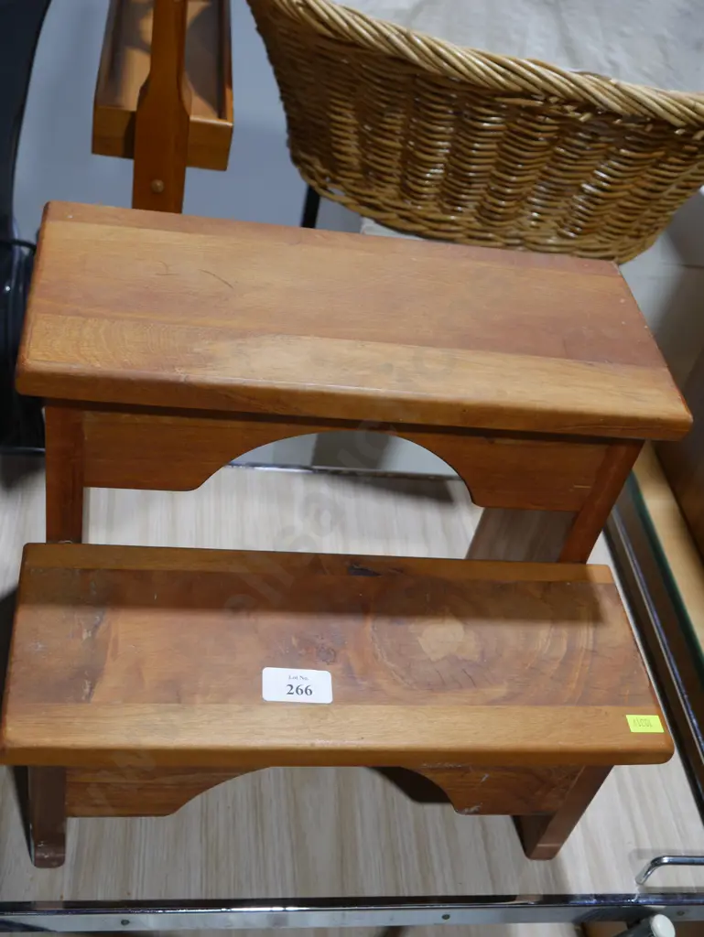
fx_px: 1084
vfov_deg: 46.8
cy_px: 468
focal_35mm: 40
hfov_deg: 36.0
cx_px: 352
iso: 250
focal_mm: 20
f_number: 4.5
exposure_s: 1/60
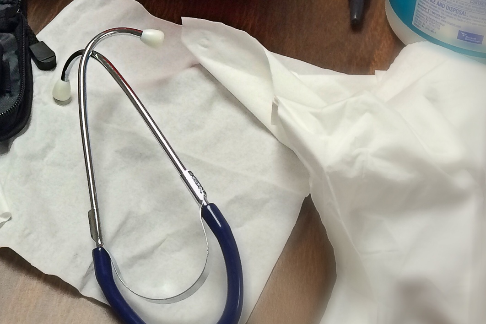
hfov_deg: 26.5
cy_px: 31
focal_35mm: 71
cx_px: -32
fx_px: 958
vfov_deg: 18.9
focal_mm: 4.15
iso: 40
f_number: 2.2
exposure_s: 1/30
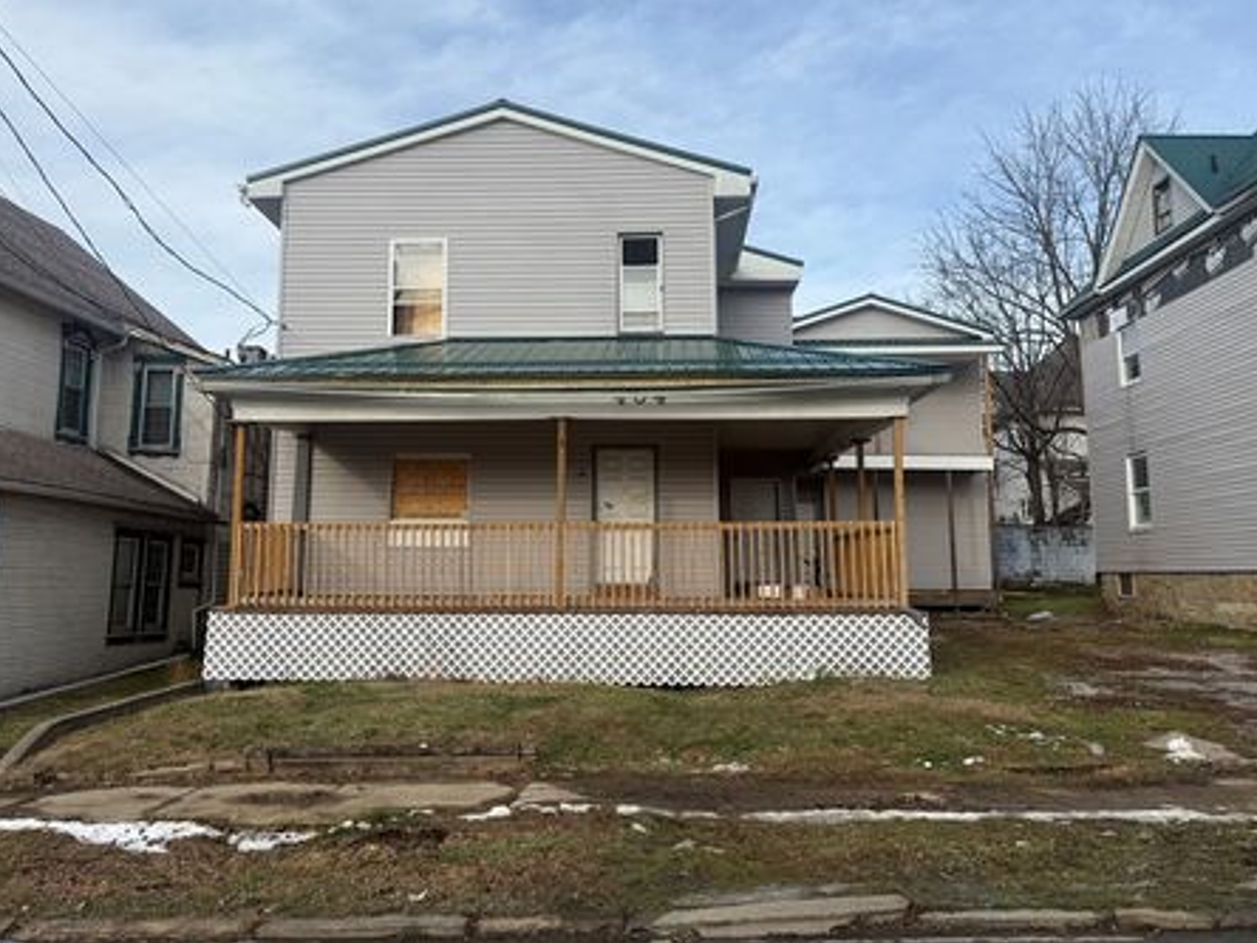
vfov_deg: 51.2
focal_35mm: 27
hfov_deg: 65.3
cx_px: 606
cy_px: 418
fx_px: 980
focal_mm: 6.76
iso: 80
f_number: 1.78
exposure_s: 1/2801
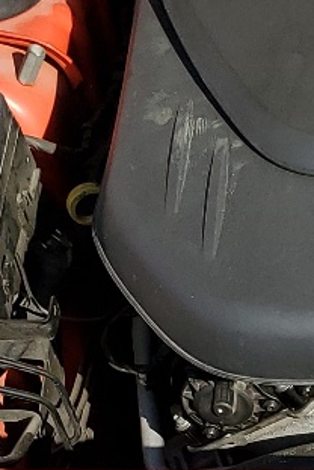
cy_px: 440
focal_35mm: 139
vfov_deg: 14.6
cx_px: 527
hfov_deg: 9.5
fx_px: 1814
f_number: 1.5
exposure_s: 1/2500
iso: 50
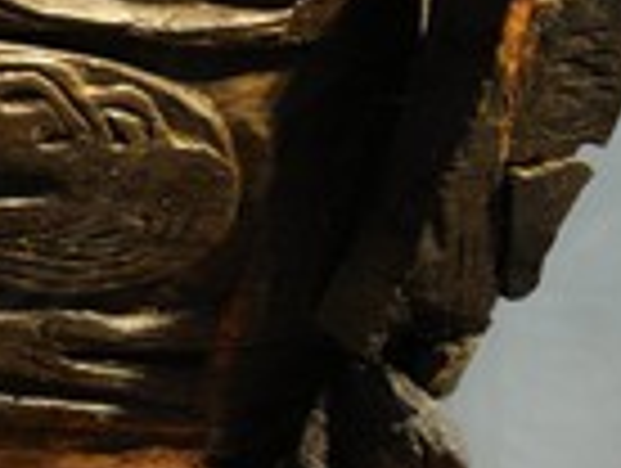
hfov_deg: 17.3
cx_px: -243
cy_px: -40
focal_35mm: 105
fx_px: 1887
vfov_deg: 13.9
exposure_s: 20
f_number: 18
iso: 200
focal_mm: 36
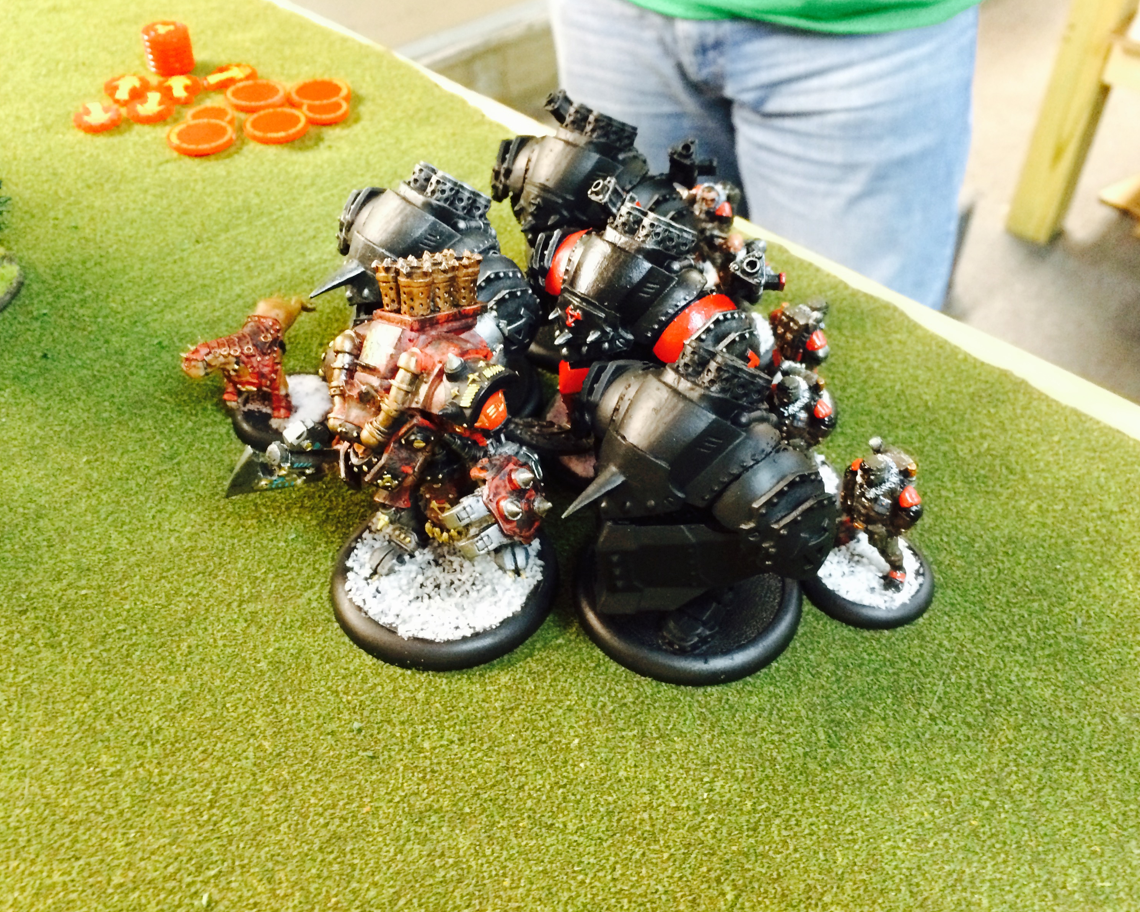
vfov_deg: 47.1
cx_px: 583
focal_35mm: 31
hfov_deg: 57.2
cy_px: 448
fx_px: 1046
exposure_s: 1/15
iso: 320
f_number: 2.2
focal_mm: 4.15
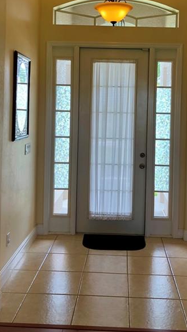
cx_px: 107
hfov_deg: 29.6
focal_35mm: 40
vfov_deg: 49.9
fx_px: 353
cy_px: 121
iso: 50
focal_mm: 3.99
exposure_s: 1/120
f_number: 1.8
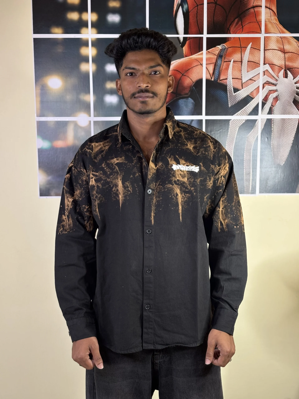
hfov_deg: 28.0
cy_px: 200
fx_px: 599
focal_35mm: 52
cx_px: 150
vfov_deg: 36.8
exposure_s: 1/33
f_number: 1.6
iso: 125
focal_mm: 5.96
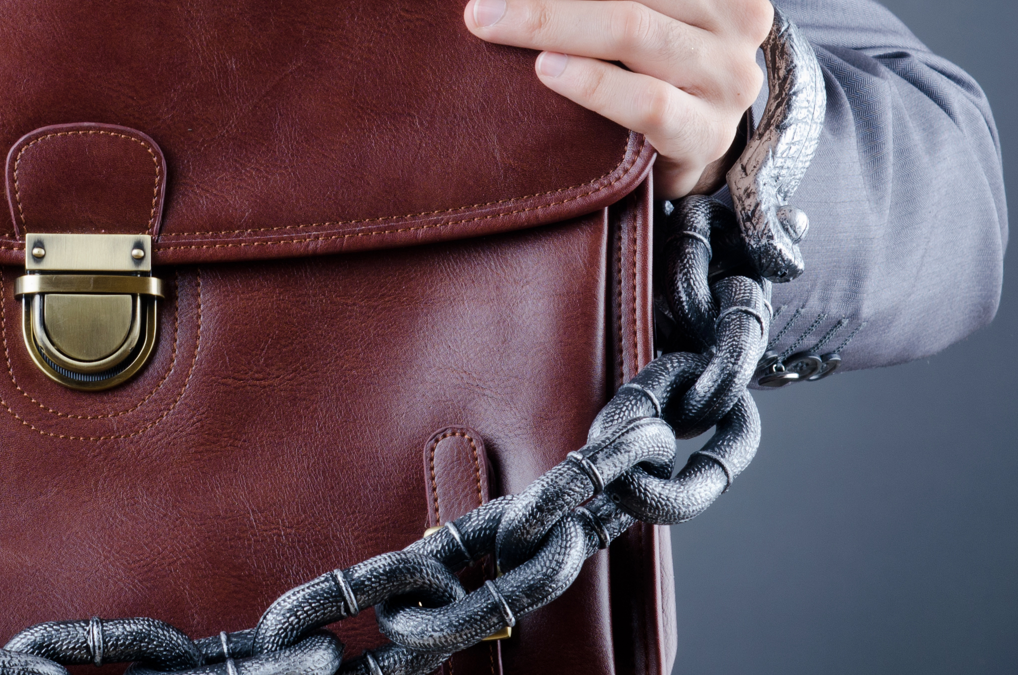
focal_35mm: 253
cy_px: 88
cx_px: 77
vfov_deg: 5.4
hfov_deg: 8.1
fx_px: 7140
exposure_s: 1/200
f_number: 9
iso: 100
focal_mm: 70
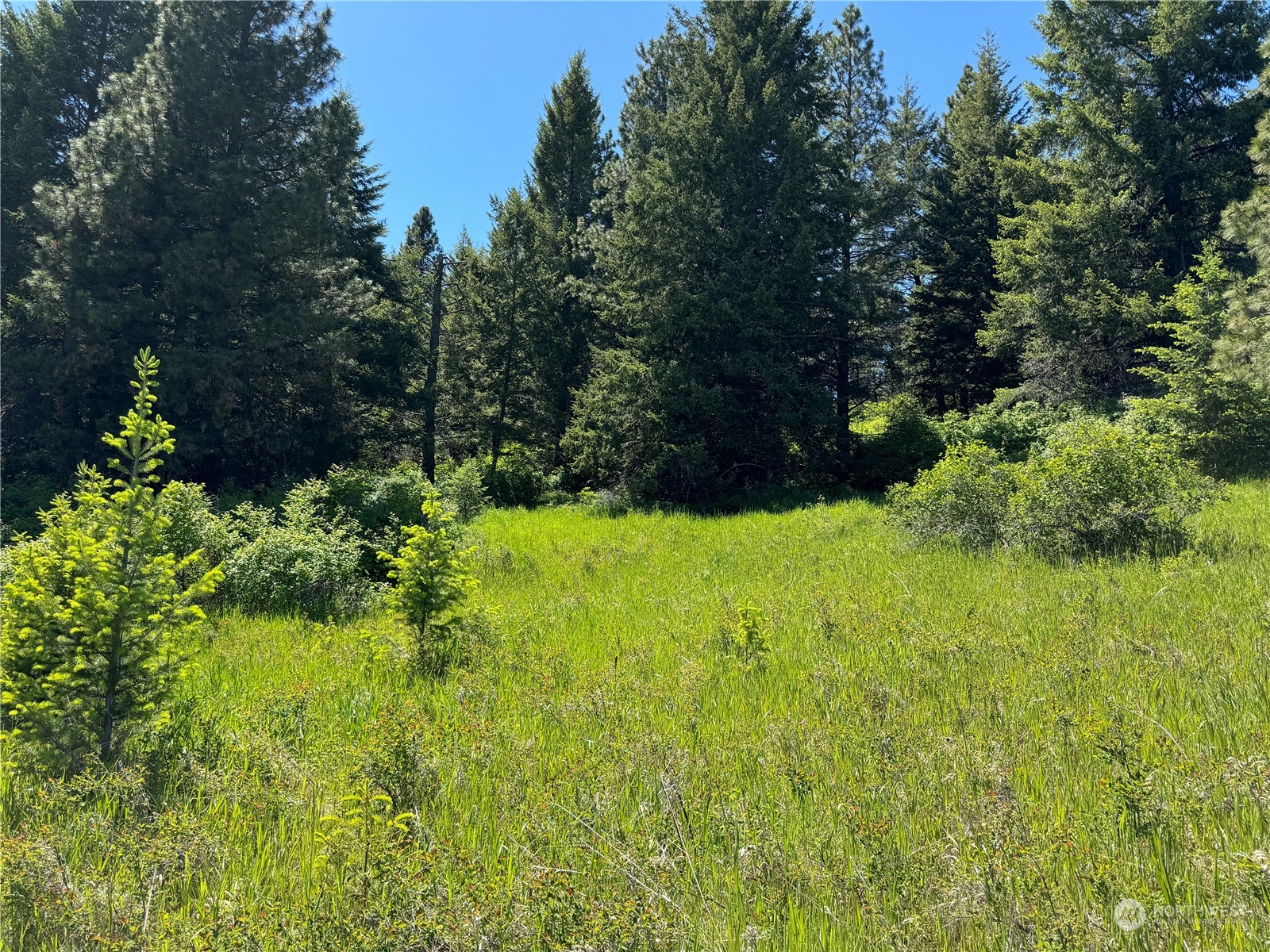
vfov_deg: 56.8
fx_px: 881
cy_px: 476
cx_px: 635
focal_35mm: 24
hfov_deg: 71.6
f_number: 1.78
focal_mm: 6.76
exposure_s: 1/1767
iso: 80
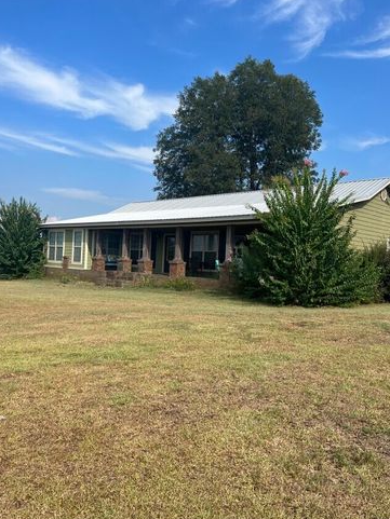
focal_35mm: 31
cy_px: 271
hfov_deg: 45.5
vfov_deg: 58.3
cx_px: 192
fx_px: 465
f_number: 1.5
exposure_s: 1/3356
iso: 50
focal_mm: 5.7
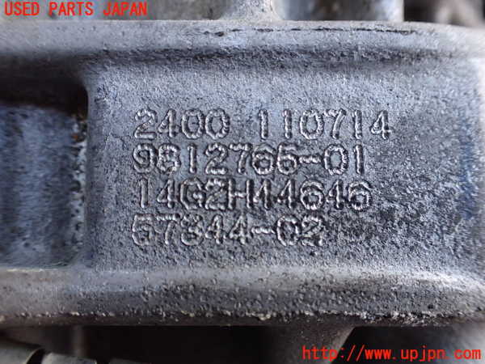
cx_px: 242
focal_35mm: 30
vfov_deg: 46.8
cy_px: 182
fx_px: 420
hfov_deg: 60.0
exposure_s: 1/125
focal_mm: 5.4
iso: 500
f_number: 2.3
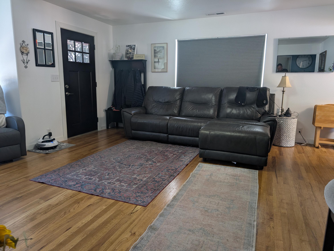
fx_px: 232
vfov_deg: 56.9
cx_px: 167
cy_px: 126
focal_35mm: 24
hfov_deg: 71.5
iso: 97
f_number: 1.68
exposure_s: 1/23.8
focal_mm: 6.9
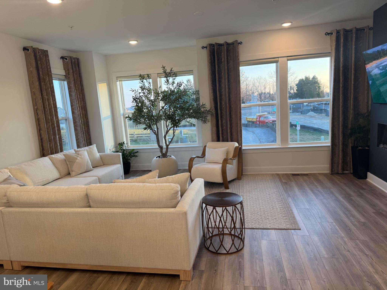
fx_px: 268
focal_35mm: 24
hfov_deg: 71.6
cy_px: 145
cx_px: 194
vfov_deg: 56.8
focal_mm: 6.76
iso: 100
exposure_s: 1/137
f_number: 1.78
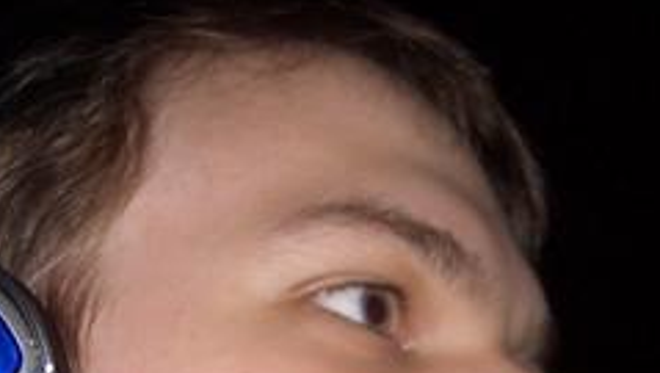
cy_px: 544
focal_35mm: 102
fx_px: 1787
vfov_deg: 11.5
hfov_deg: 20.8
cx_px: 191
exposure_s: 1/40
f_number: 2.6
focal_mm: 5.8
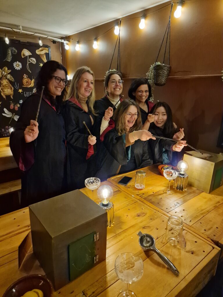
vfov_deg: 73.9
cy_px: 148
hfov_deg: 58.9
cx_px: 112
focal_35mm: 23
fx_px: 198
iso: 1250
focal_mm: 6.4
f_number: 1.8
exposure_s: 1/25
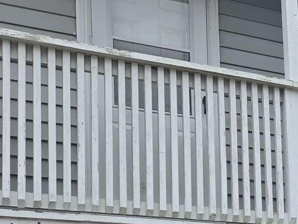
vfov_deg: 14.4
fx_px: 844
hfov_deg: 17.4
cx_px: 482
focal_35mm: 98
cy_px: 301
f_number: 1.8
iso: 25
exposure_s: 1/1008
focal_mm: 5.4
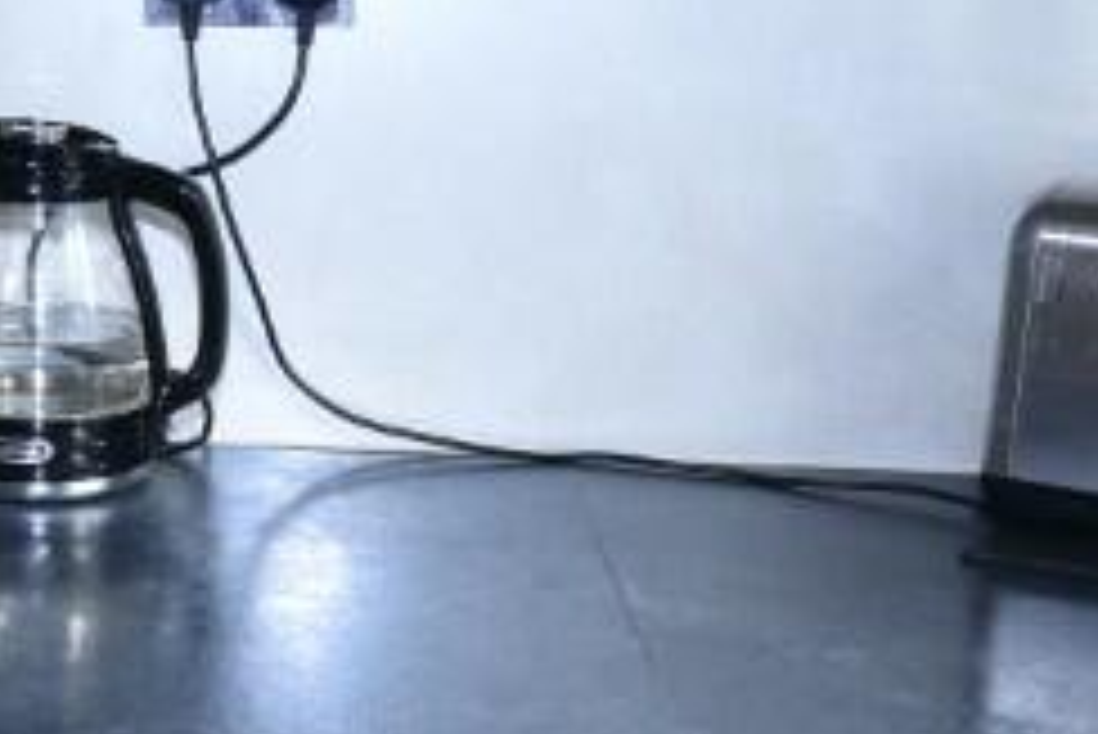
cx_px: -9
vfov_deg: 21.6
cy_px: 290
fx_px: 1923
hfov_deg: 29.7
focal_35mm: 63
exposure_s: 1/25
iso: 100
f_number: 4.5
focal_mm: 10
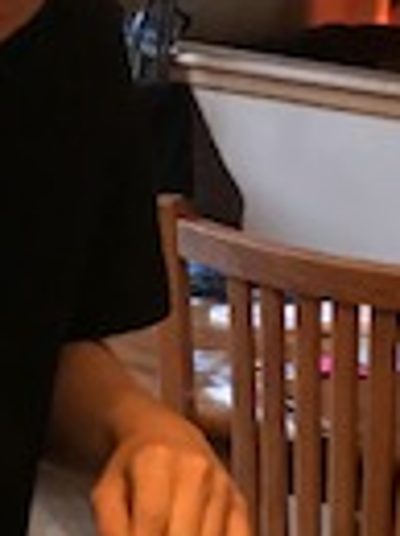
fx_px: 2133
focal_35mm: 138
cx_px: 219
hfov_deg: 10.7
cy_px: 511
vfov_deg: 14.1
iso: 80
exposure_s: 1/7
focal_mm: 3.99
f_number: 1.8
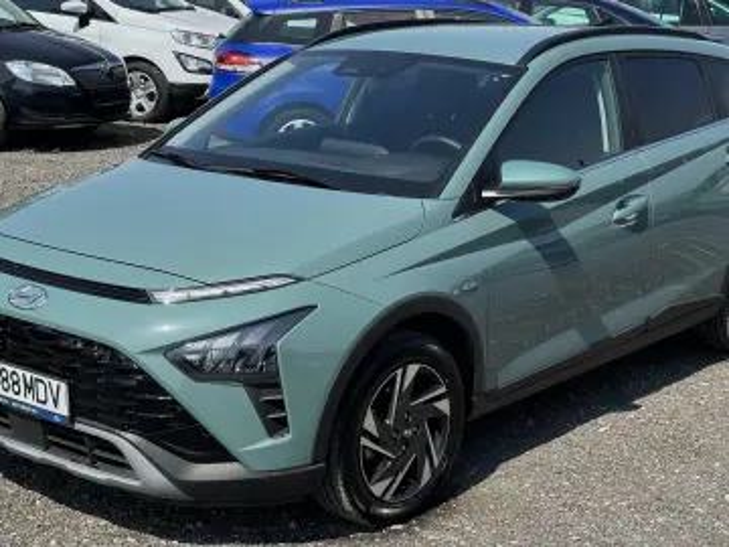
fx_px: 1011
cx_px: 364
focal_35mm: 48
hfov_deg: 39.7
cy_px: 274
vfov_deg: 30.3
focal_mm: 6.86
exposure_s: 1/2667
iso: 64
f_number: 1.78
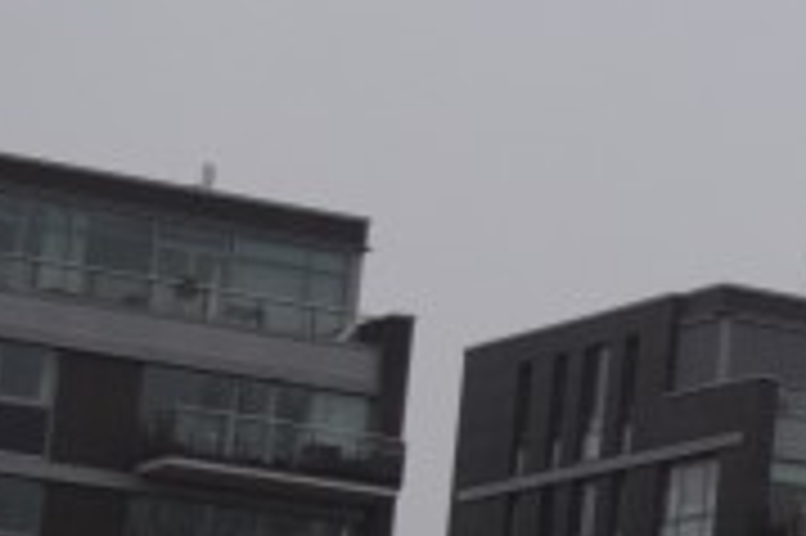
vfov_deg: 6.6
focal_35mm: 206
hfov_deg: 8.8
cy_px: 419
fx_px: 4608
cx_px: 2130
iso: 400
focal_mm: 24
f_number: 5
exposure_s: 1/100
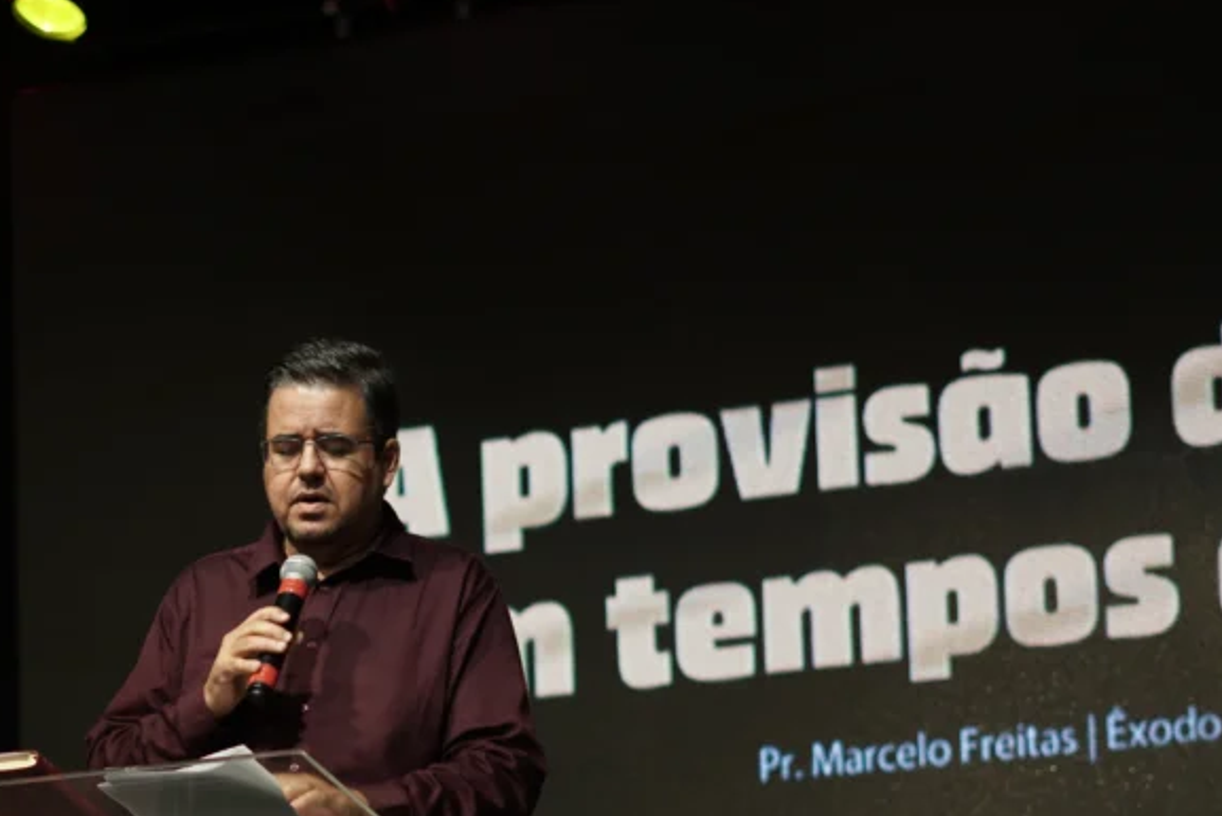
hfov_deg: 15.3
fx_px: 4515
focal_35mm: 133
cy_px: 684
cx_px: 282
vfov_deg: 10.3
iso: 160
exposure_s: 1/125
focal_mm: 50
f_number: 1.8
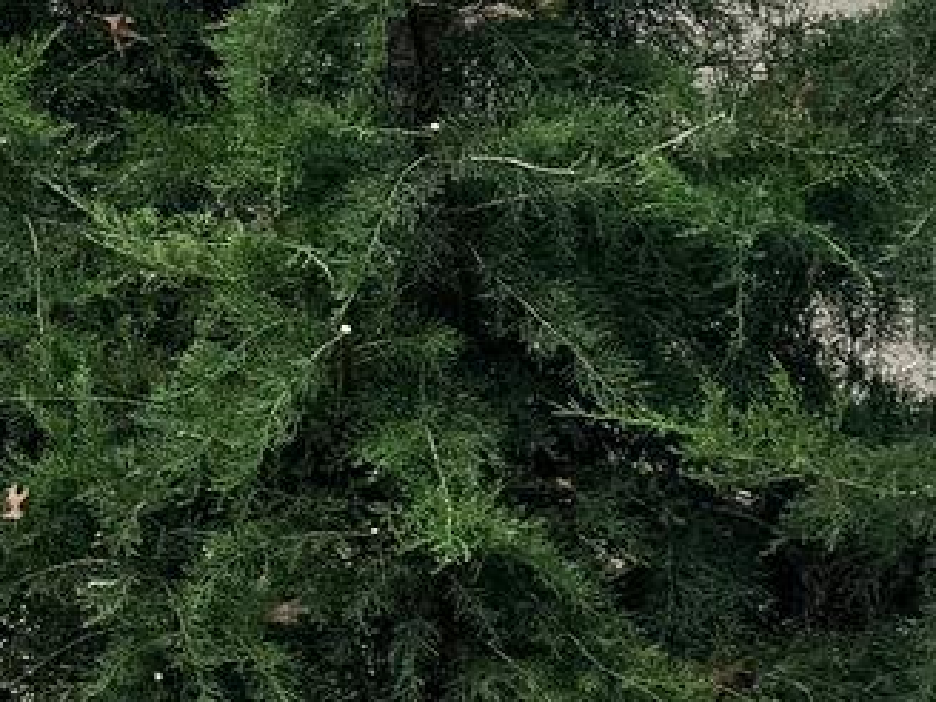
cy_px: -26
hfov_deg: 11.6
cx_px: -1022
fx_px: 4056
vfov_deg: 9.8
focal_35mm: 150
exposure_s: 1/464
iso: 80
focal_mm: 6.76
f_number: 1.78
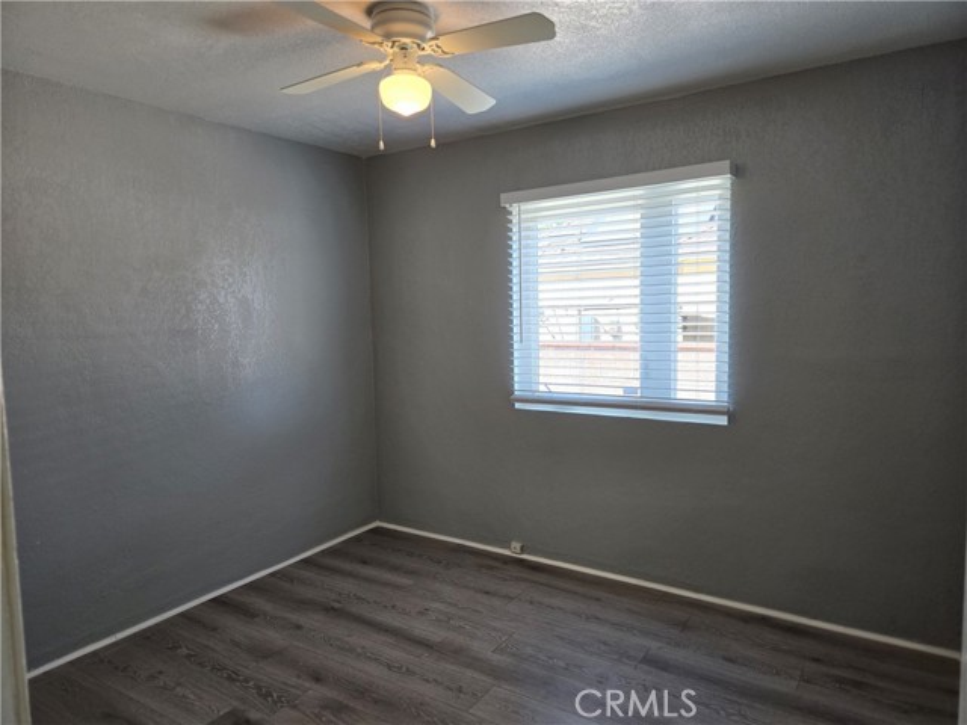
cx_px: 484
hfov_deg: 73.9
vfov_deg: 58.9
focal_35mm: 23
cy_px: 362
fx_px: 643
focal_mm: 5.4
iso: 64
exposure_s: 1/120
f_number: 1.8
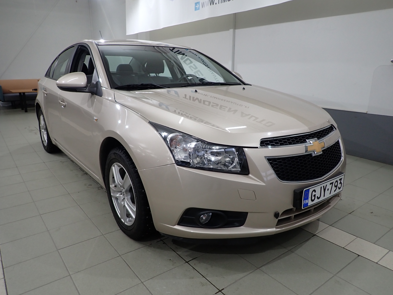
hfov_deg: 69.4
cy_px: 148
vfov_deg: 54.9
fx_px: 284
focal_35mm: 25
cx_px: 196
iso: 200
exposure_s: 1/125
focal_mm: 4.5
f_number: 2
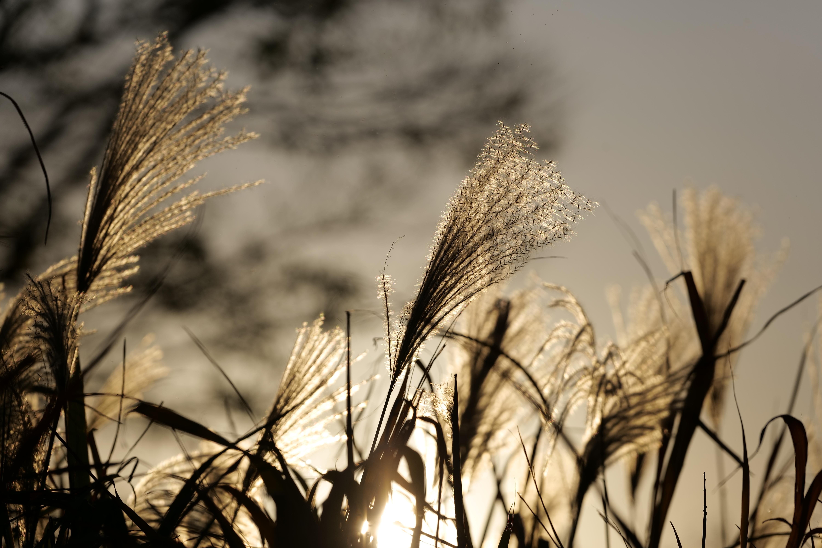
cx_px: 411
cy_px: 274
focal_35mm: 152
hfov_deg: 13.5
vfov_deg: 9.0
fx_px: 3470
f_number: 4
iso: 100
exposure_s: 1/8000
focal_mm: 152
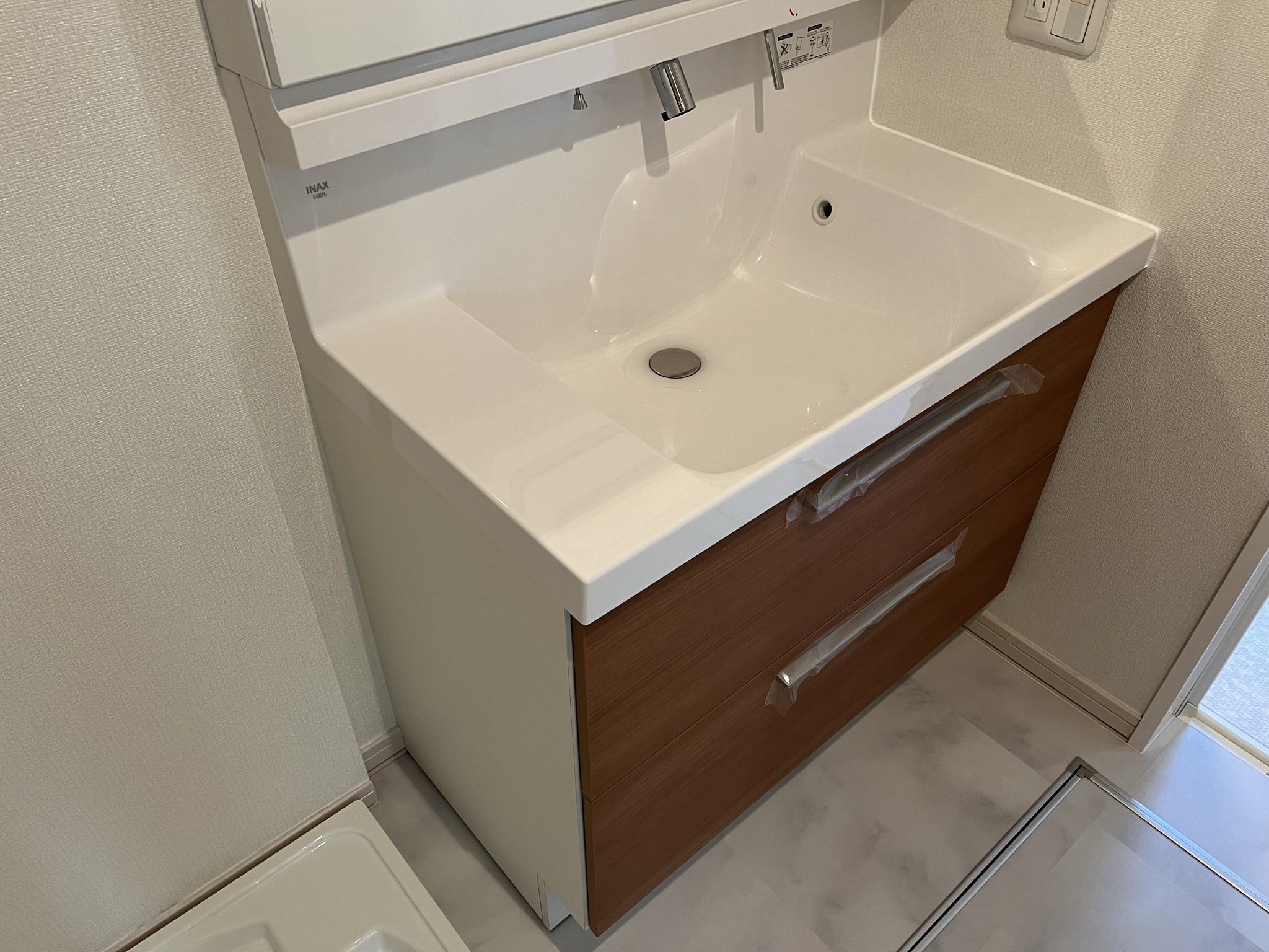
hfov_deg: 67.3
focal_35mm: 26
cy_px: 476
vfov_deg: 53.1
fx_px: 953
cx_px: 634
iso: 125
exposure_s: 1/50
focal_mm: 5.1
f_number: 1.6
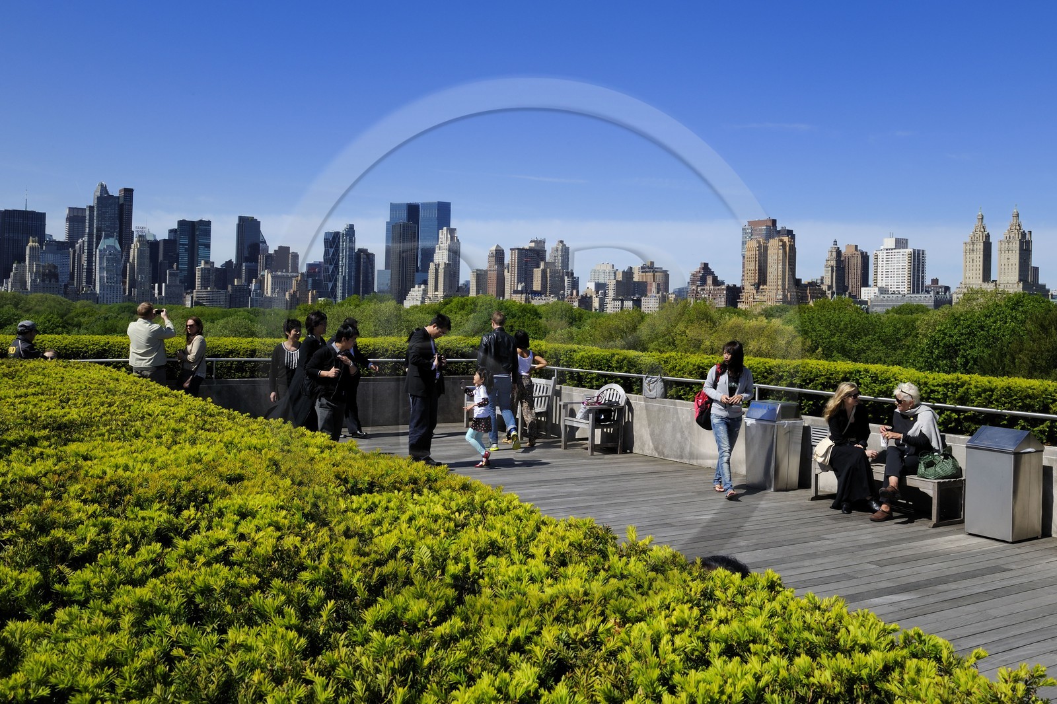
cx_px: 528
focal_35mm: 32
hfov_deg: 58.7
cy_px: 352
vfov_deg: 41.1
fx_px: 939
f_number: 16
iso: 200
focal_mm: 32
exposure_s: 1/160
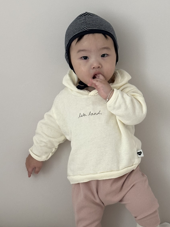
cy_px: 113
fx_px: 563
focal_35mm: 86
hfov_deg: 16.9
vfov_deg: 22.8
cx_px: 150
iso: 200
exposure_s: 1/60
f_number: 1.78
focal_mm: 6.86
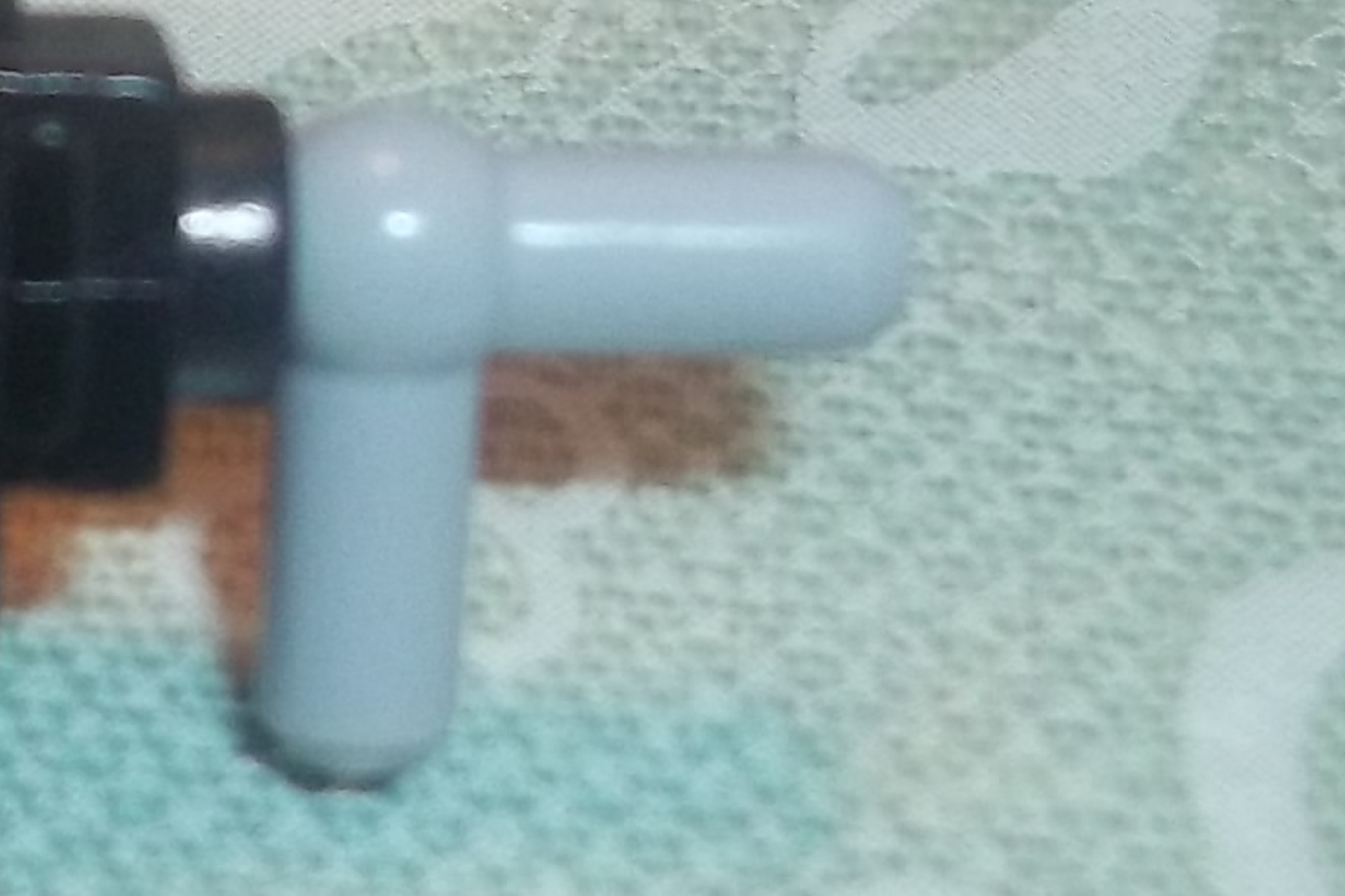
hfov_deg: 13.4
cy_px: 567
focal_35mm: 145
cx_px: -583
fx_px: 5417
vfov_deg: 9.5
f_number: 2.9
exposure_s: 1/30
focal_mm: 5.7
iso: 80
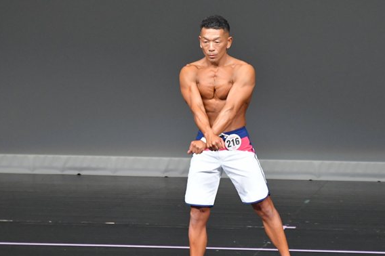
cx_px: 217
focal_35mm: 471
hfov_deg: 4.4
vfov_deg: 2.9
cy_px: 153
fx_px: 5034
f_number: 5.6
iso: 5000
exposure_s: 1/400
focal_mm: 230
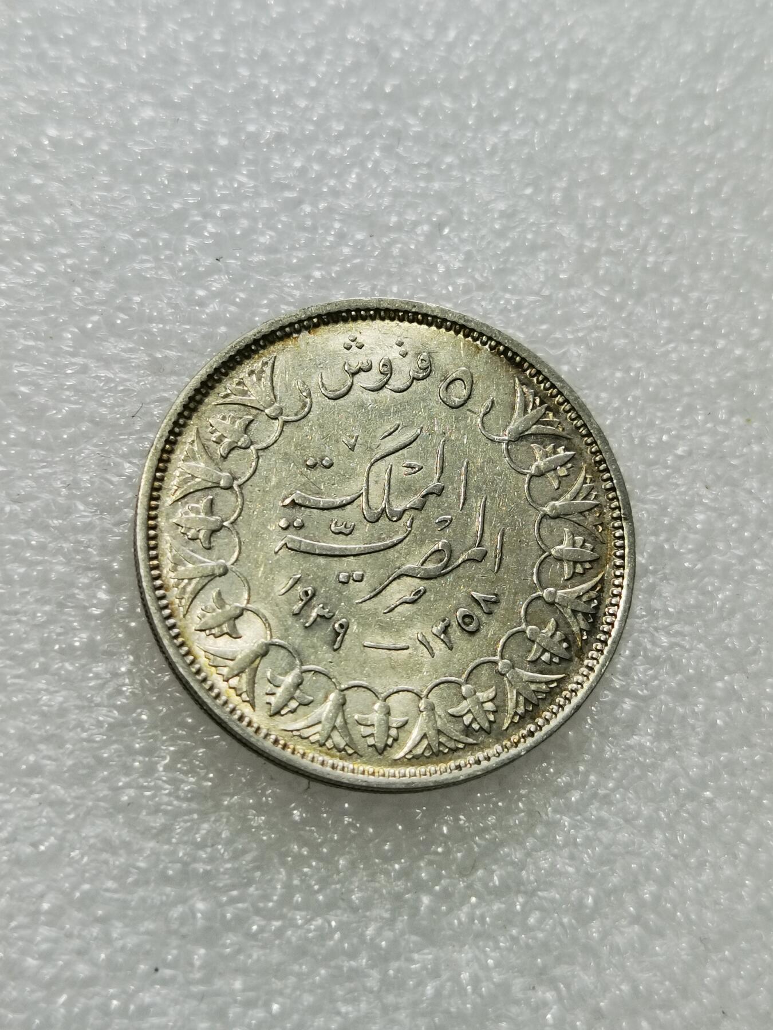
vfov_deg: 30.7
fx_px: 1876
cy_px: 515
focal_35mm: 63
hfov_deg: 23.3
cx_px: 386
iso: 64
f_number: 1.9
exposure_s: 1/100
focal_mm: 6.67
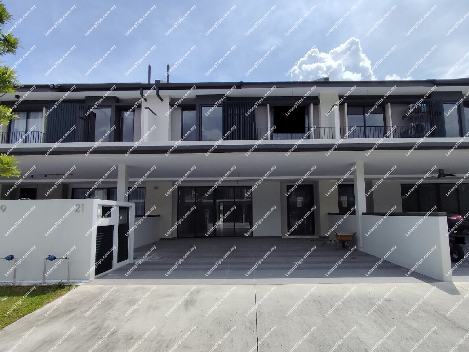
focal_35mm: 16
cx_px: 234
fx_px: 217
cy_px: 176
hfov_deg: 94.5
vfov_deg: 78.1
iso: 50
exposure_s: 1/3883
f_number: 2.2
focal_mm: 1.65
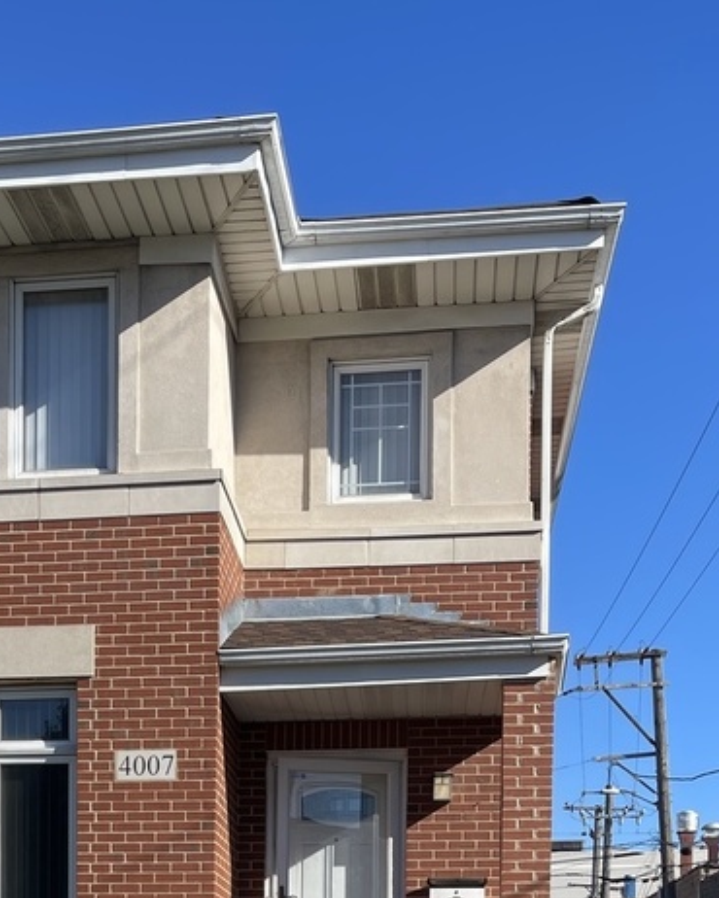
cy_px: 1015
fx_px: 1515
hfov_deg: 26.3
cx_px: 169
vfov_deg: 29.4
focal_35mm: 57
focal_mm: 5.1
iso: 32
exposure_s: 1/2717
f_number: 1.6
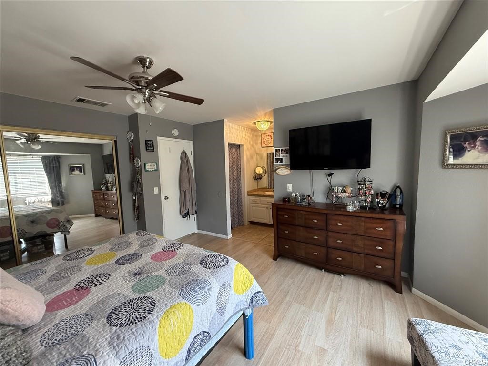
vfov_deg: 85.7
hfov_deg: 102.1
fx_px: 197
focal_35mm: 14
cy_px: 183
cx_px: 244
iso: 400
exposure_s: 1/60
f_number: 2.2
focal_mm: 2.22
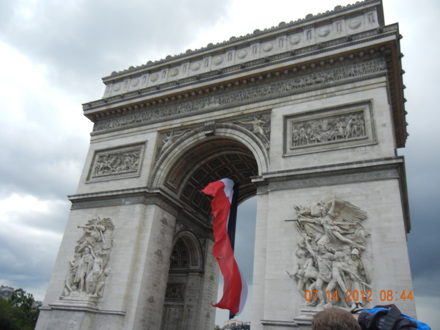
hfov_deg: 60.0
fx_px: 381
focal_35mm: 30
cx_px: 220
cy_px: 165
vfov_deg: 46.8
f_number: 7
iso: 160
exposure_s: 1/238
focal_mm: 5.4
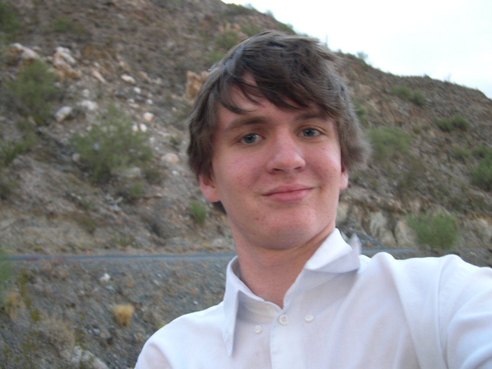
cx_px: 246
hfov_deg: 49.0
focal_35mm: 38
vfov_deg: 37.7
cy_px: 184
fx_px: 540
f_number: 2.8
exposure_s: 1/10
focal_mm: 8
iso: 100
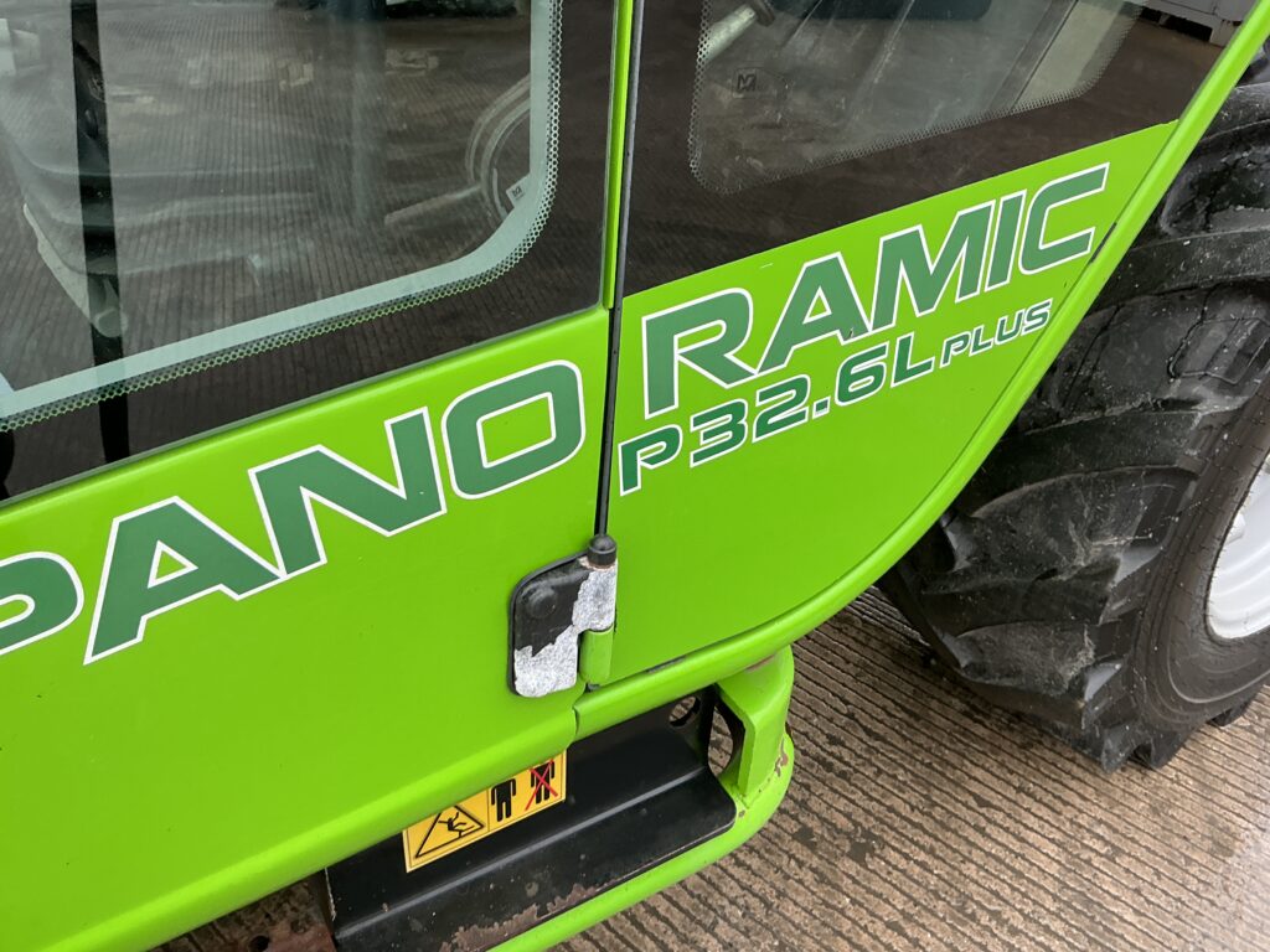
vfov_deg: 49.7
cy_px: 476
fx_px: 1027
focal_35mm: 28
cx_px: 635
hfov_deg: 63.4
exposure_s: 1/122
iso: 25
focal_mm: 3
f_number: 1.8
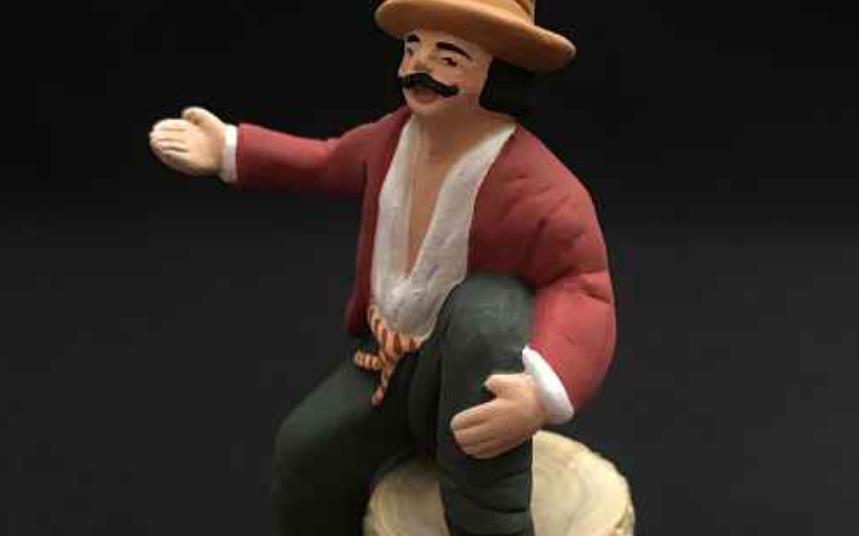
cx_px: 429
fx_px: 936
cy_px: 327
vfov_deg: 31.9
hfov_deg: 49.3
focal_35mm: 40
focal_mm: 3.99
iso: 100
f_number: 1.8
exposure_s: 1/11
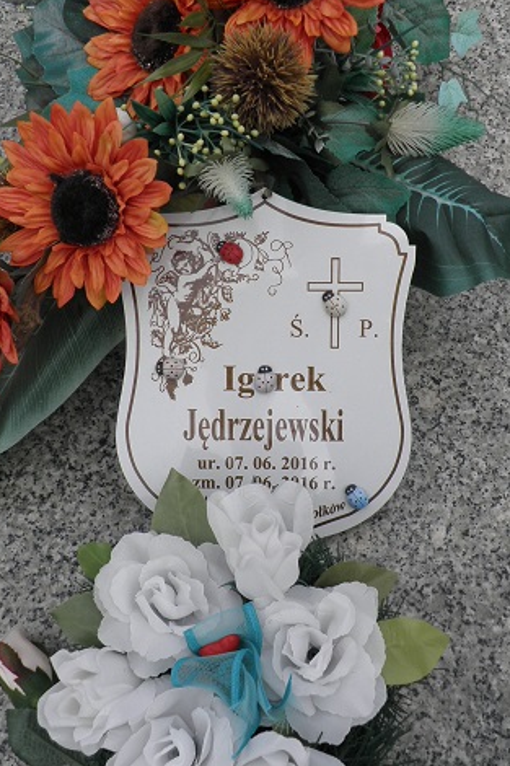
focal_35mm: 34
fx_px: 723
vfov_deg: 55.8
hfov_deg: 38.8
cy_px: 378
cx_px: 269
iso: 64
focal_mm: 4.3
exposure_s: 1/250
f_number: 8.3
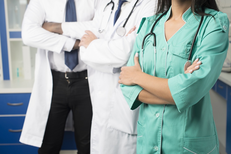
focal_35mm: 50
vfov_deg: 27.0
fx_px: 321
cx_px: 116
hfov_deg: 39.6
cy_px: 77
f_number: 5
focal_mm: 50
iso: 160
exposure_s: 1/50
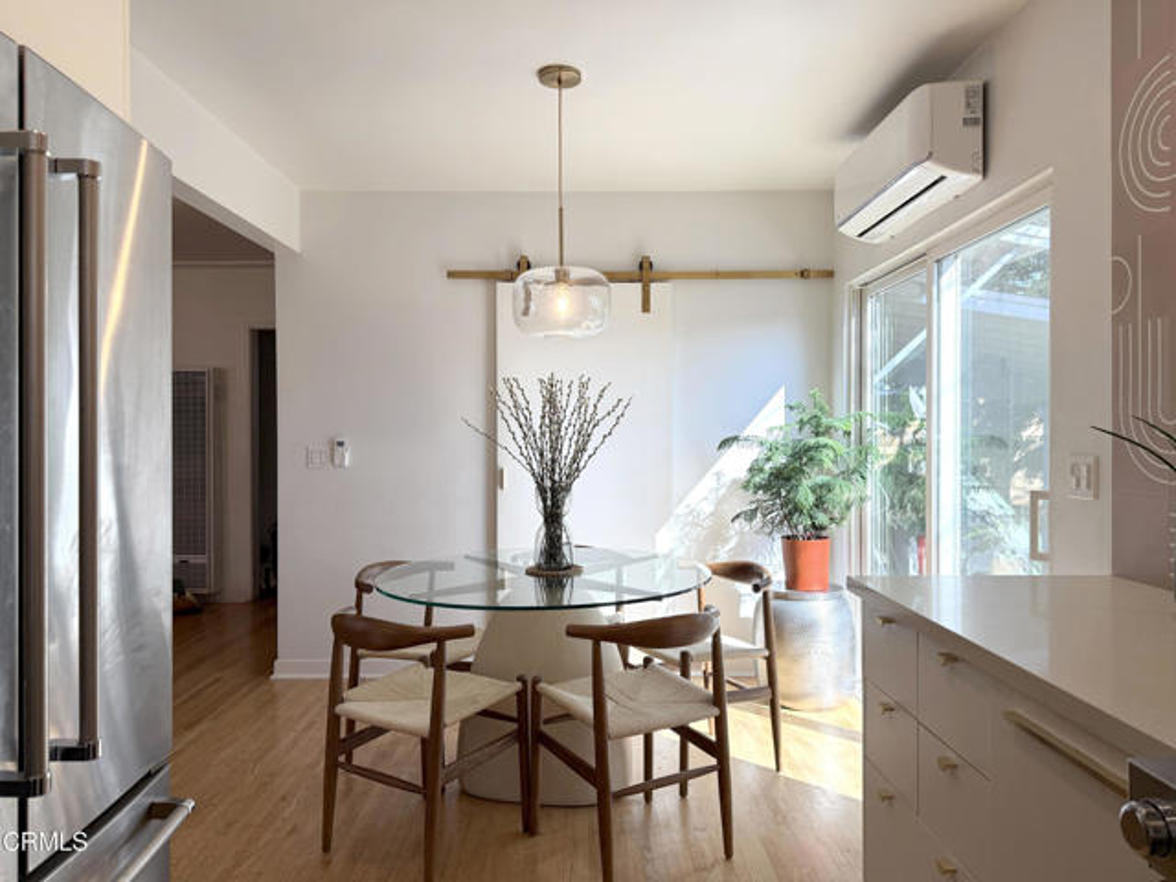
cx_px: 588
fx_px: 815
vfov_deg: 56.8
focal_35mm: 24
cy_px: 441
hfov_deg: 71.6
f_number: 1.78
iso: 100
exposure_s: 1/539
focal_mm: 6.76
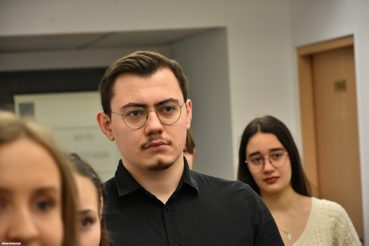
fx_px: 1614
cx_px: 184
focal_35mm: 158
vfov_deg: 8.7
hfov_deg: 13.0
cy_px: 123
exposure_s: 1/160
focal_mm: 105
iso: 1600
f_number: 5.6
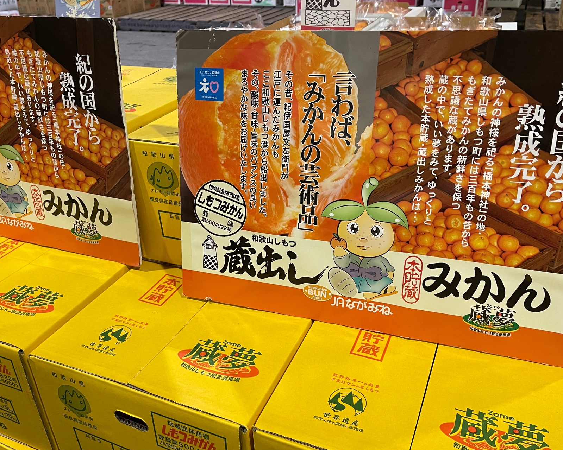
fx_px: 533
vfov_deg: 45.8
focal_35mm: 32
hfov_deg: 55.7
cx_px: 273
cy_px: 231
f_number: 1.6
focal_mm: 5.1
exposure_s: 1/50
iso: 200
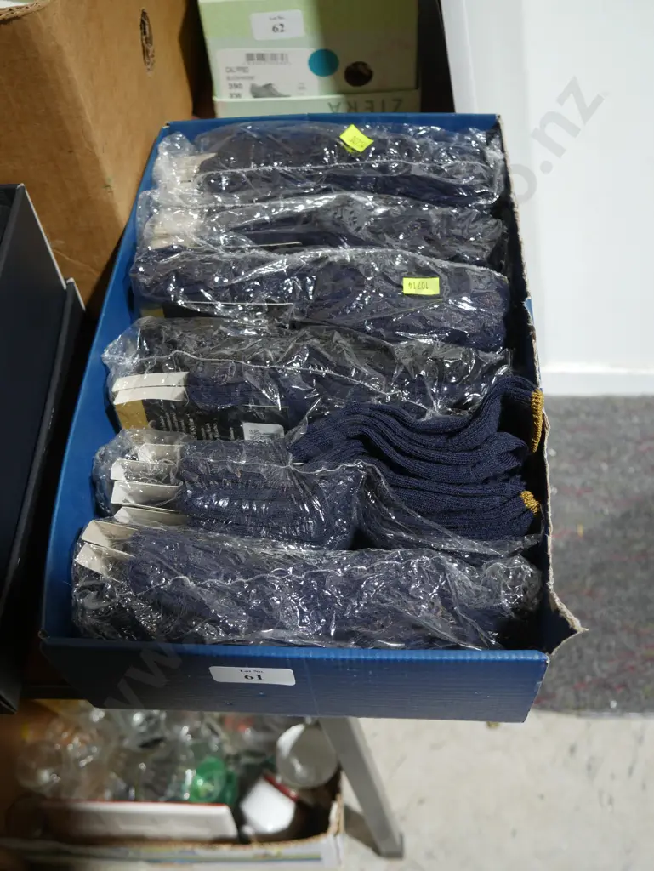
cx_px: 327
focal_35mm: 36
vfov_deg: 51.3
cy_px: 436
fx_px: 906
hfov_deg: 39.7
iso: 500
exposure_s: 1/60
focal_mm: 18
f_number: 4
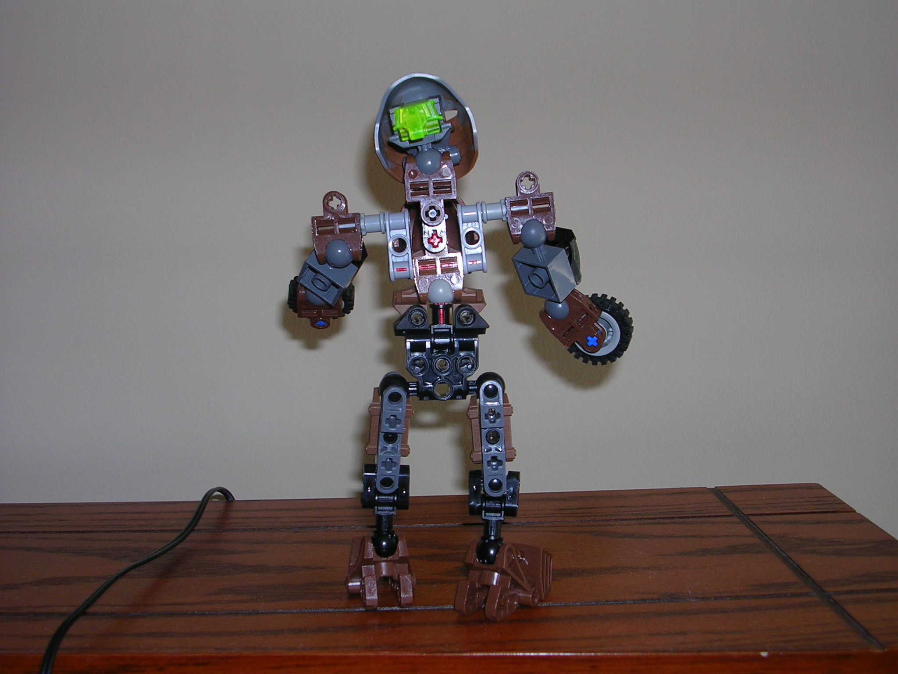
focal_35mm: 46
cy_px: 337
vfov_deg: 31.5
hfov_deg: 41.2
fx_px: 1193
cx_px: 449
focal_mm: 7.1
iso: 50
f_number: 3
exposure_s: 1/60.1
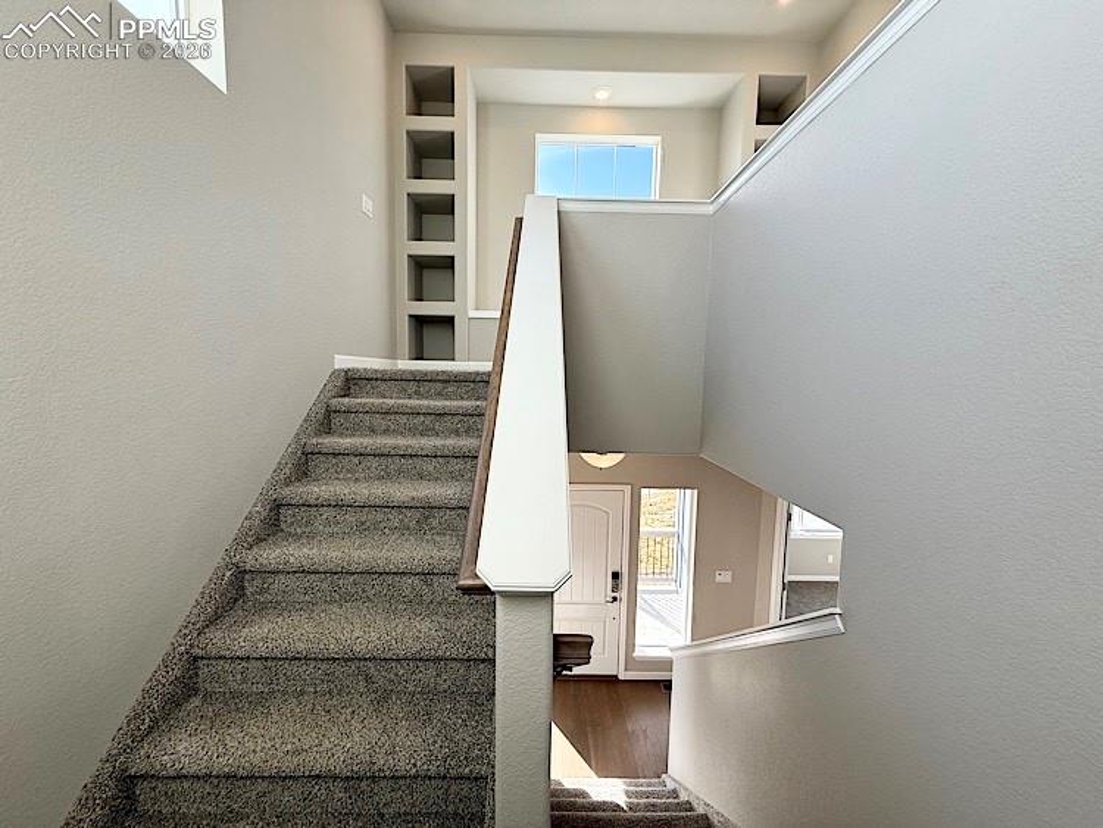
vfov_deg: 85.7
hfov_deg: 102.0
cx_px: 552
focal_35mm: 14
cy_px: 414
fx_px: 446
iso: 50
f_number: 2.2
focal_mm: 2.22
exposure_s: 1/205
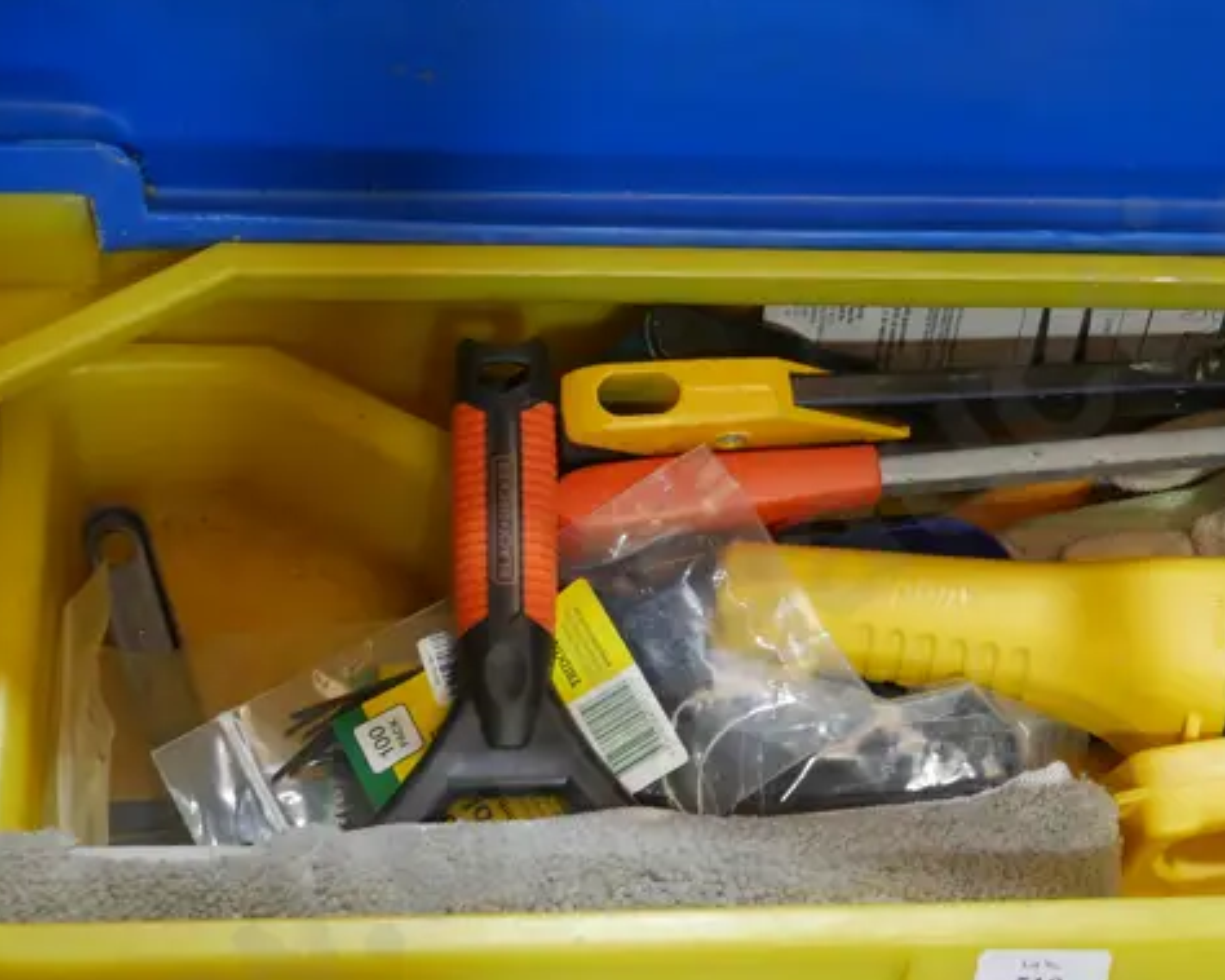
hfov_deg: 24.7
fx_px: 2755
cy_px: 454
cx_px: 964
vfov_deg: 20.2
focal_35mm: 76
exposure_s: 1/60
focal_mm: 18
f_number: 4
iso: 250
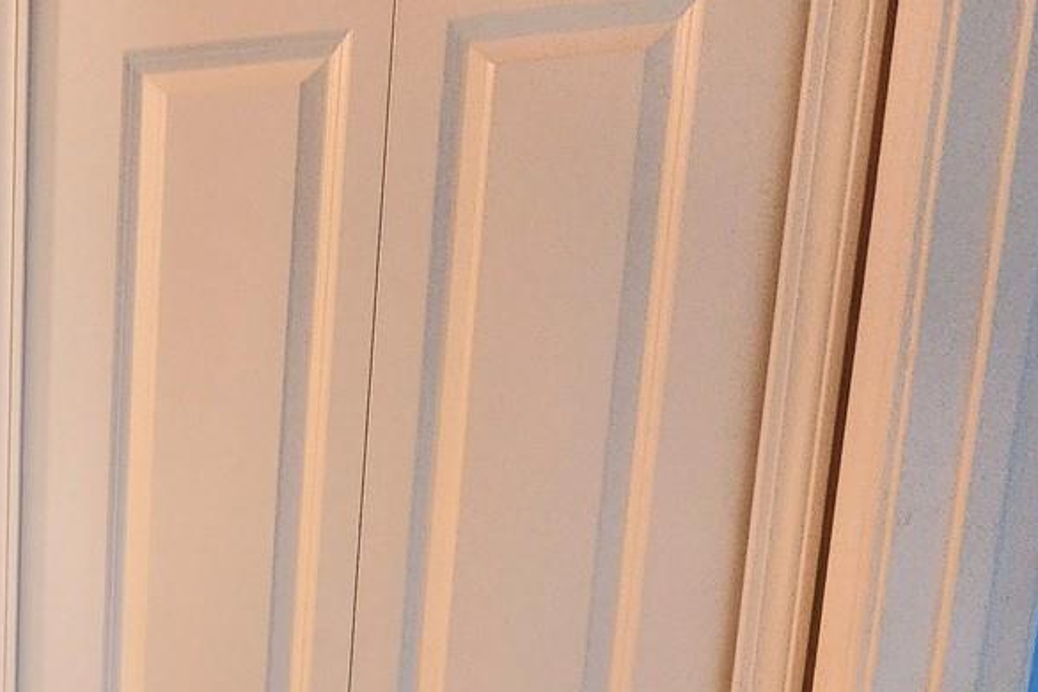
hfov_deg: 42.1
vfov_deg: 29.5
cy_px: 880
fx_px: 1067
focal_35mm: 37
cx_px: -80
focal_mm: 2.2
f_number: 2.2
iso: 125
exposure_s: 1/60.2
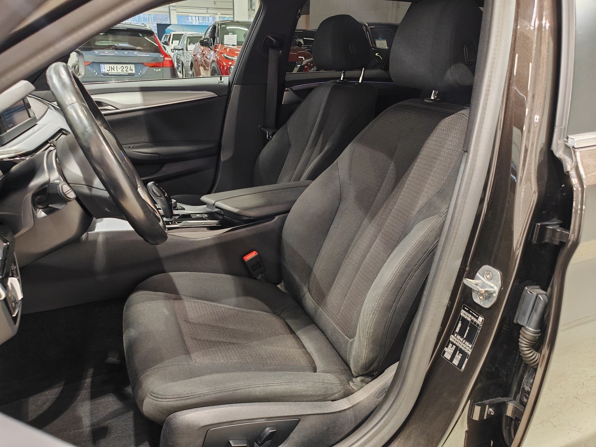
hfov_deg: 67.3
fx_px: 448
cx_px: 298
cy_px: 224
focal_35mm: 26
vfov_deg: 53.1
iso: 400
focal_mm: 5.4
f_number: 1.6
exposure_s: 1/50
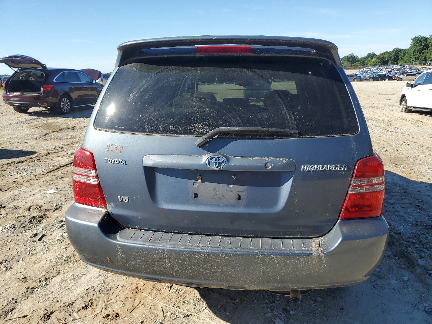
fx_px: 324
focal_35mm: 26
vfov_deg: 53.1
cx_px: 216
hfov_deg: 67.3
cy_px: 162
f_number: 1.5
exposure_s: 1/2000
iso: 50
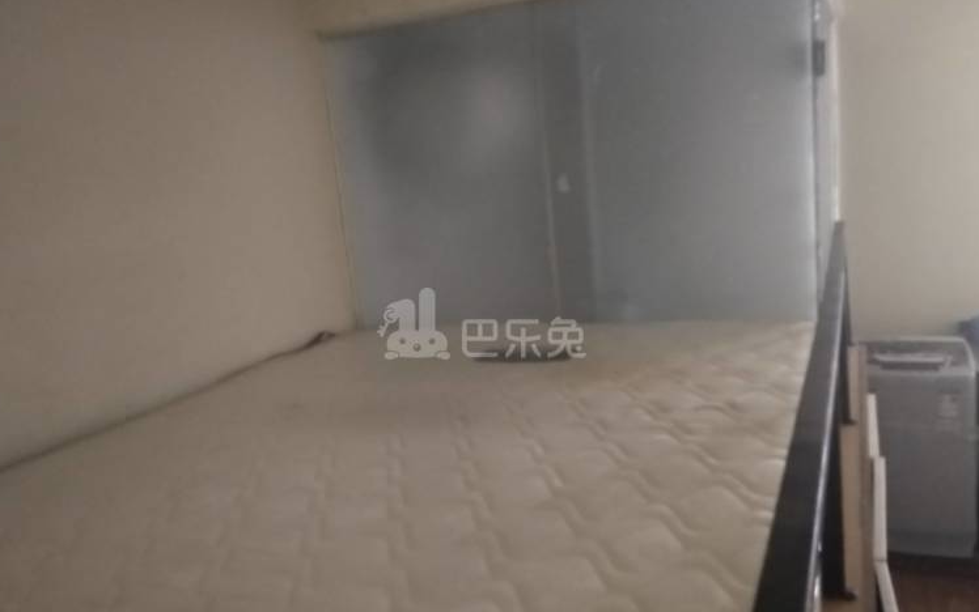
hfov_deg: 56.7
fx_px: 907
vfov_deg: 37.3
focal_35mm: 34
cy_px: 324
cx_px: 482
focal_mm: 3.95
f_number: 1.8
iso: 1667
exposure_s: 1/16.7
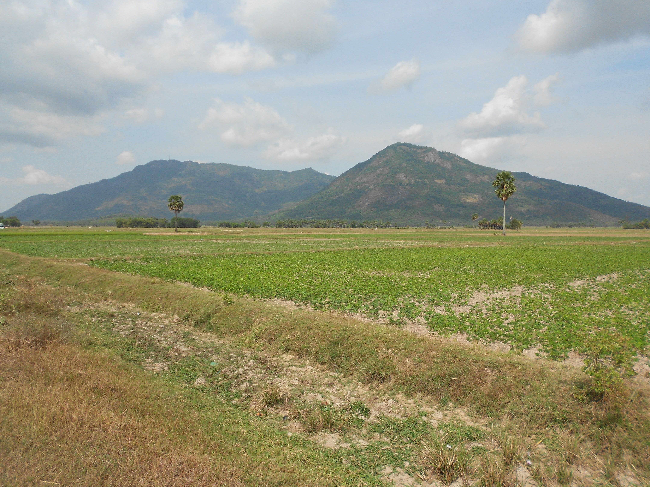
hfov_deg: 67.3
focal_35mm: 26
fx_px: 488
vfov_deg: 53.1
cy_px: 244
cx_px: 325
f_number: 3.2
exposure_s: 1/1000
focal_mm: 4.6
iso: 80
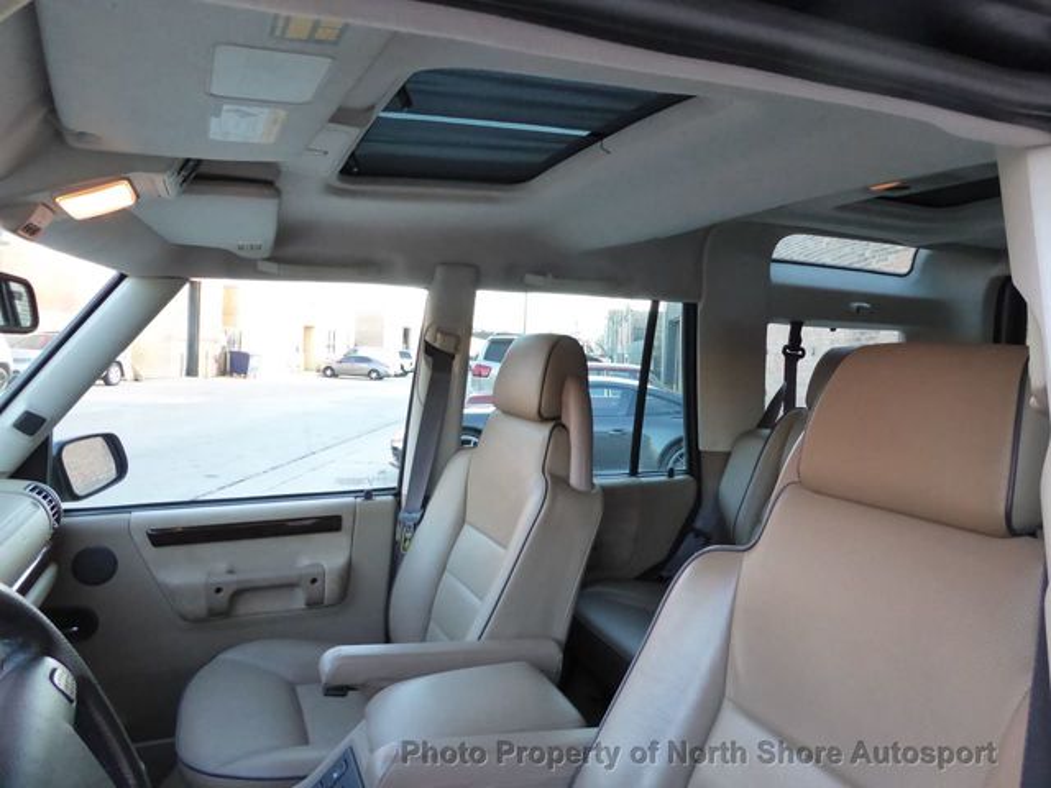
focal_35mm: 25
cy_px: 394
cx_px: 526
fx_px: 759
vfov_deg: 54.9
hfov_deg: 69.4
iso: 800
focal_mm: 4.3
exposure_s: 1/80
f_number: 3.3
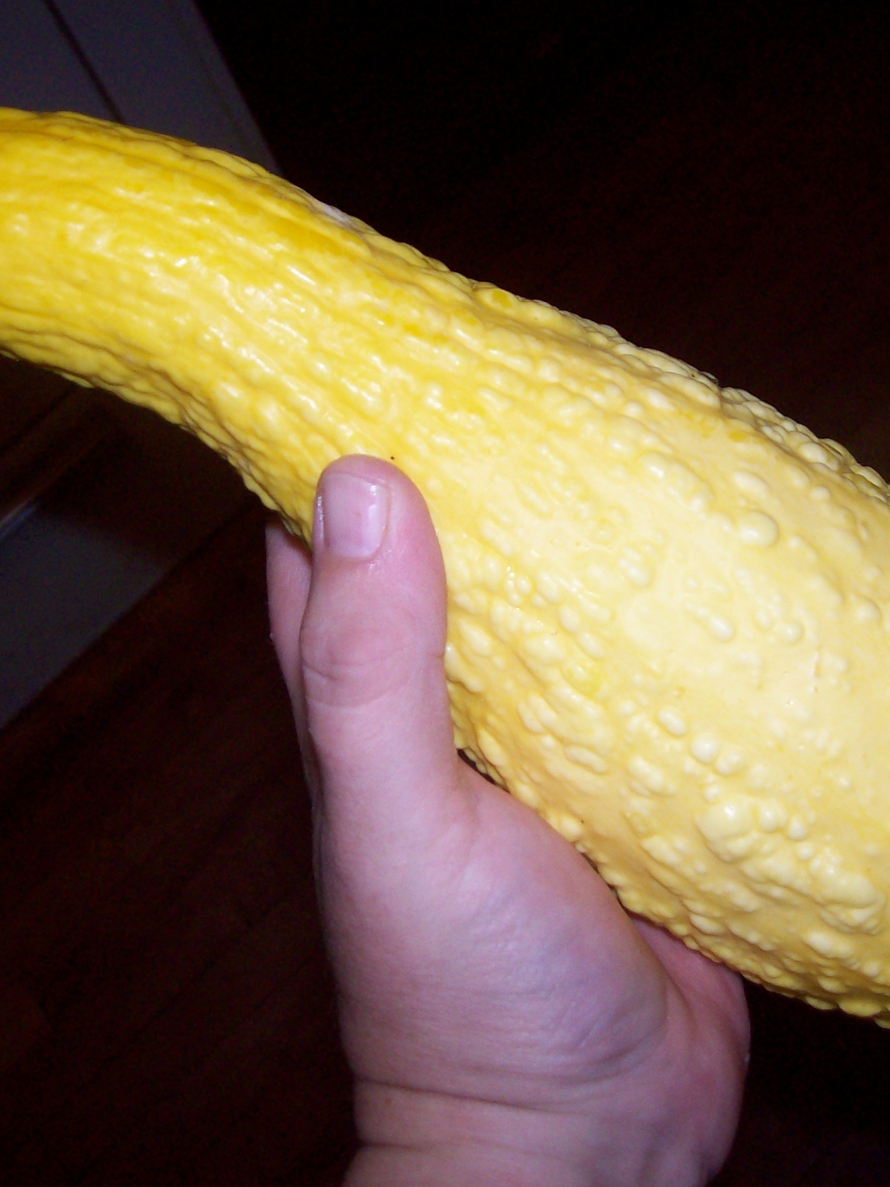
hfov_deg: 29.6
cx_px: 512
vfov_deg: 38.9
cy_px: 583
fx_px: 1680
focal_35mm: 49
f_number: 2.7
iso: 80
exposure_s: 1/64
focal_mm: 6
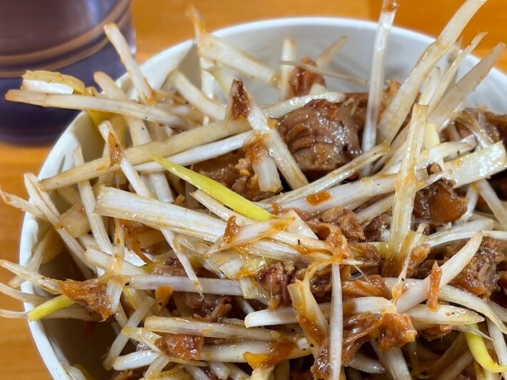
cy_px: 271
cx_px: 331
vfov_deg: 19.5
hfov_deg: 25.9
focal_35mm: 75
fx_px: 1098
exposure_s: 1/33
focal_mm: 5.96
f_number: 1.6
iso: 100
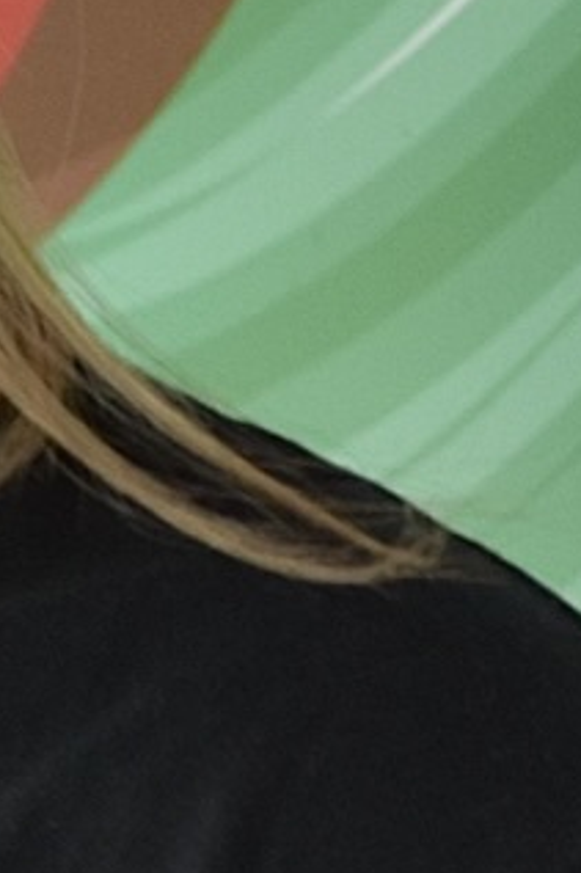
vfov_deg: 2.4
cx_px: -1112
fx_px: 20453
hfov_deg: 1.6
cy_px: 375
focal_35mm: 844
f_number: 4.5
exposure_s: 1/80
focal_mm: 82
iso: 400
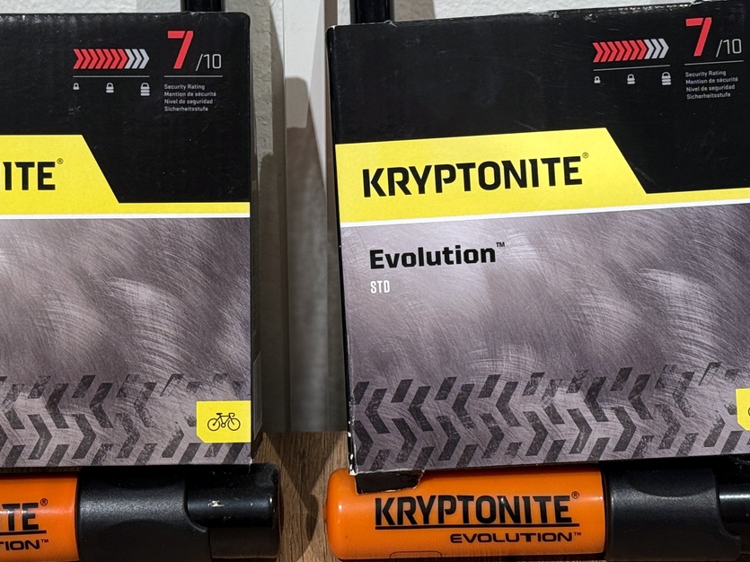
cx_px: 309
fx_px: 1993
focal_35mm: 92
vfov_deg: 16.0
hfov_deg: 21.3
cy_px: 157
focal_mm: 6.76
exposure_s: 1/100
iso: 64
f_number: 1.78
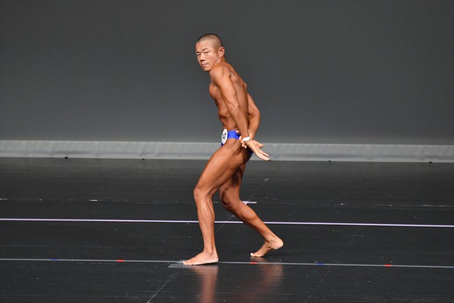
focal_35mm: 345
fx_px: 4349
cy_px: 152
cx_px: 227
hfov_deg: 6.0
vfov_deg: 4.0
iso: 4000
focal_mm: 230
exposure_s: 1/400
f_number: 5.6
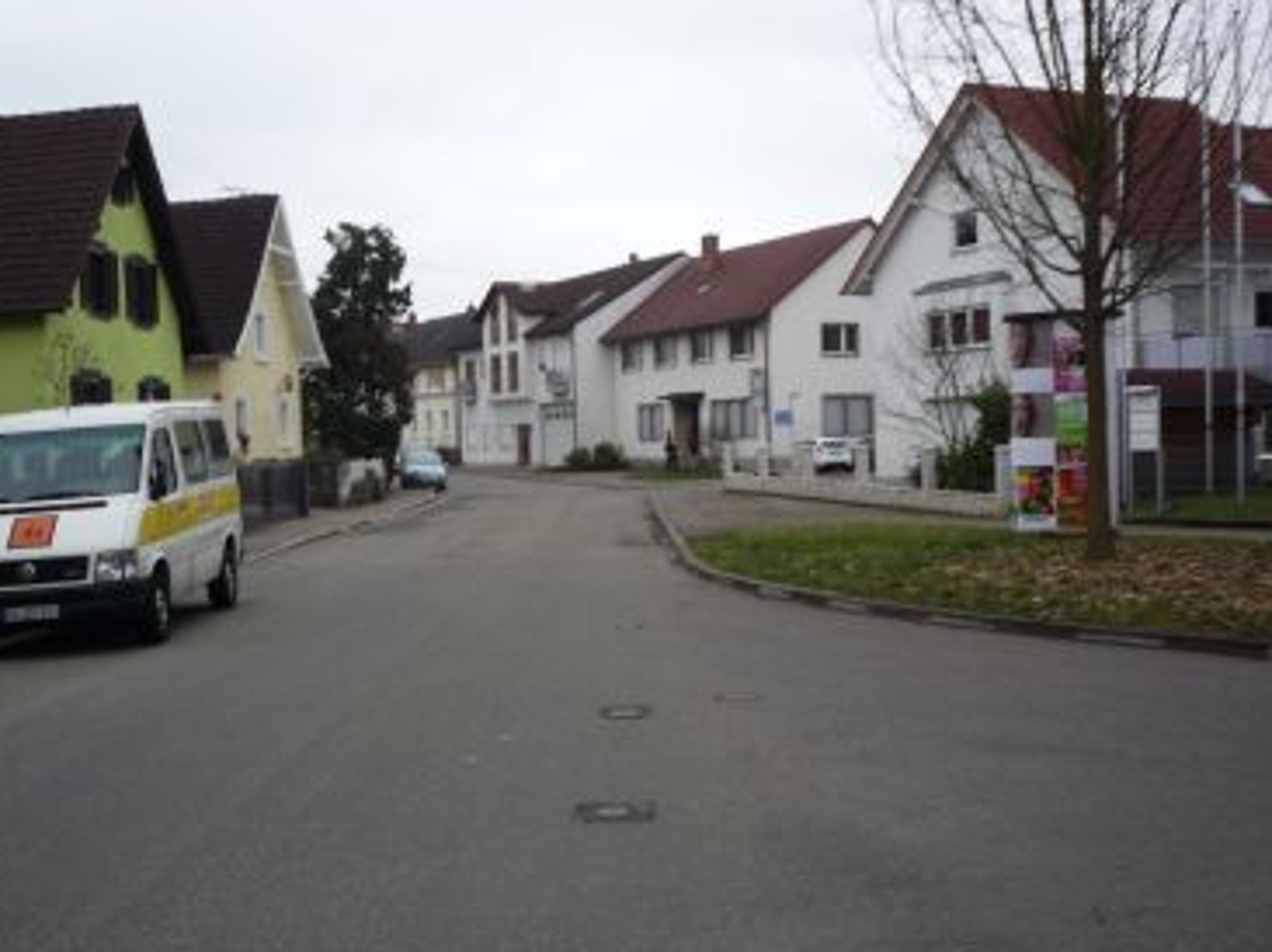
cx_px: 532
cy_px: 532
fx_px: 1542
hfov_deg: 44.7
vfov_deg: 34.3
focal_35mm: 42
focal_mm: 5.2
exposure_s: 1/200
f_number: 4
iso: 100
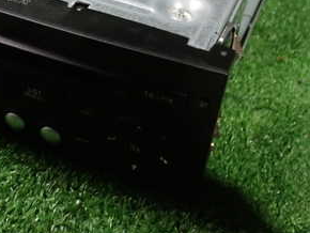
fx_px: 556
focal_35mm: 62
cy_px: 24
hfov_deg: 30.2
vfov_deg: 23.1
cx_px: 50
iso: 500
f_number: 2.3
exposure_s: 1/30
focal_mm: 5.4
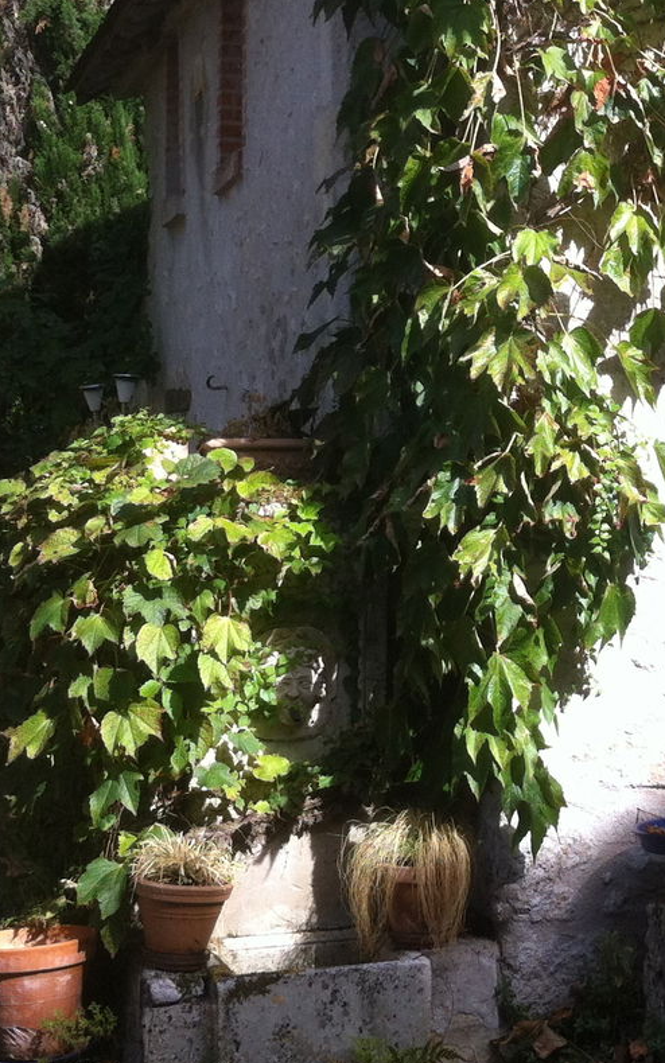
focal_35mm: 75
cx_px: 680
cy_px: 314
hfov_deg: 17.0
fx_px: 2174
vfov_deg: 27.2
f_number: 2.8
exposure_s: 1/431
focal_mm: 3.85
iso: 80
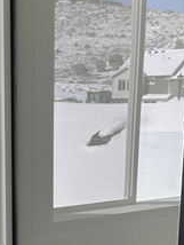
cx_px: 13
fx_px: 608
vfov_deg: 22.2
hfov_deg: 16.9
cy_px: 222
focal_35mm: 86
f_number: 1.78
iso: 80
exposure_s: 1/1721
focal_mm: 6.86
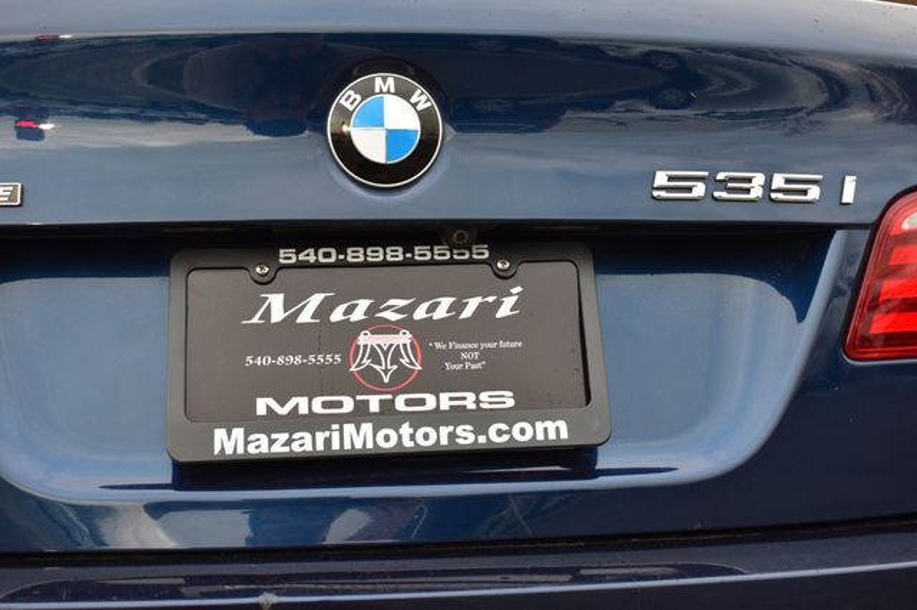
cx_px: 458
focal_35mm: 46
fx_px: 1184
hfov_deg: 42.3
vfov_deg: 28.9
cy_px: 305
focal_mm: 31
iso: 400
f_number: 6.3
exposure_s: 1/20
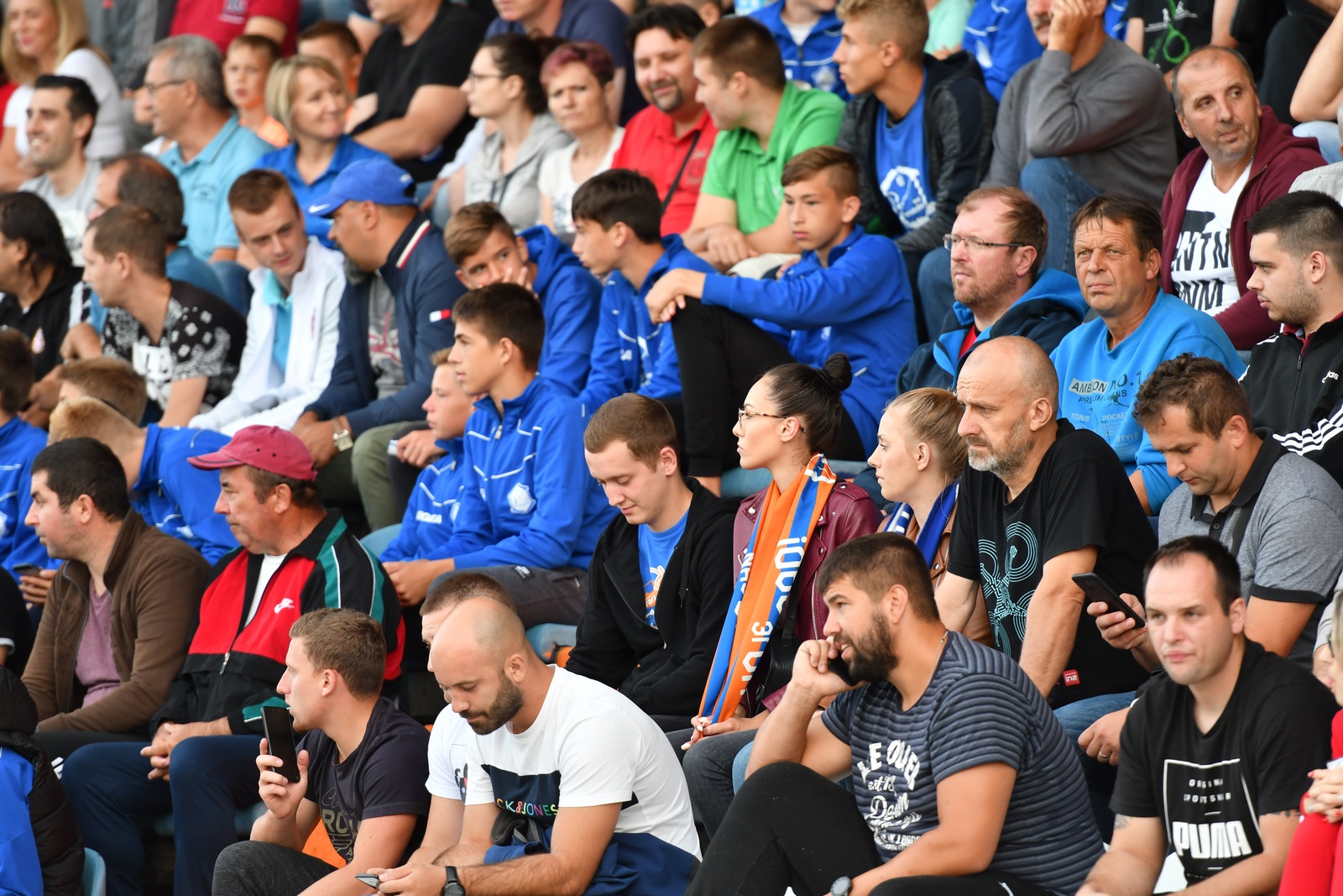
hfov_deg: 6.9
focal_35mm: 300
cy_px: 448
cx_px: 672
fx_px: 11192
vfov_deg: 4.6
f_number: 2.8
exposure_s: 1/250
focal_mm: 200
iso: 400
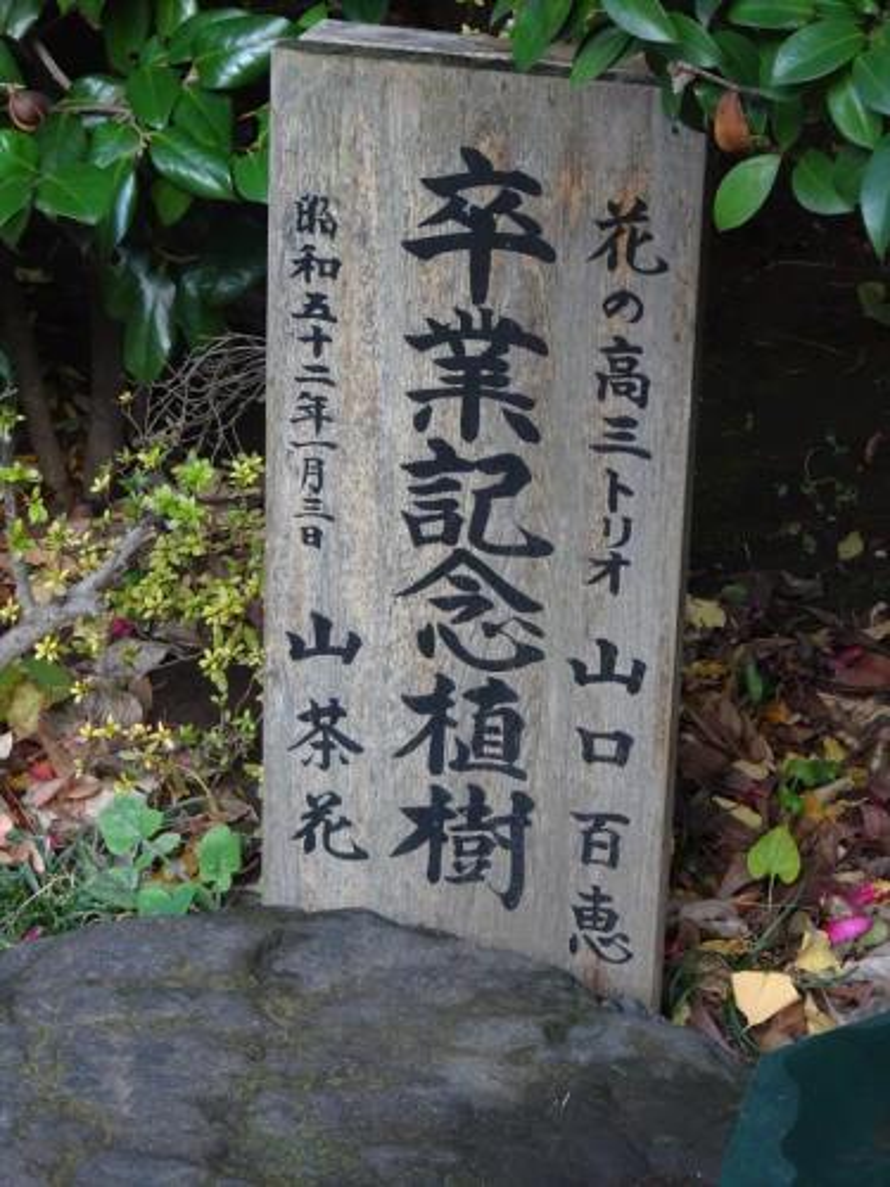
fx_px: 3599
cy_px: 594
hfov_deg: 14.1
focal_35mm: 105
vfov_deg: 18.7
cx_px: 445
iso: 500
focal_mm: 17.97
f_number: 5
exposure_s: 1/125
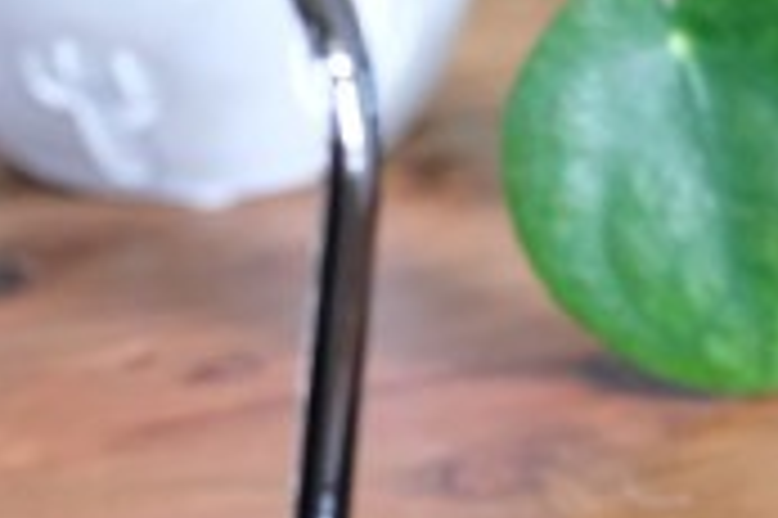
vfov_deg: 9.7
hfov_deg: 14.6
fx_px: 3001
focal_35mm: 139
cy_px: 676
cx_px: 693
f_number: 2.8
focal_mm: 26.6
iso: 3200
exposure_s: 1/200
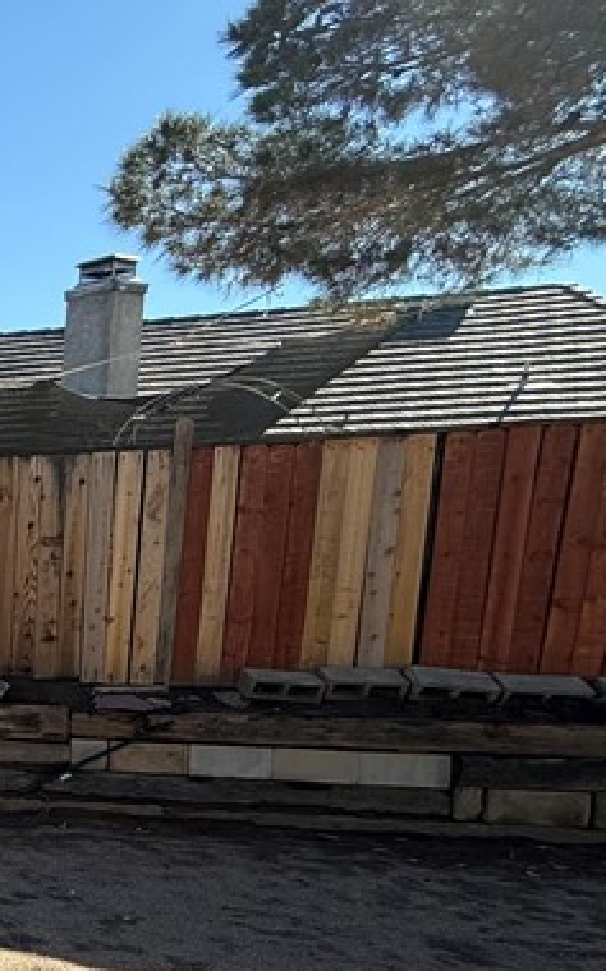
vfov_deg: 47.7
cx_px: -644
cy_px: 715
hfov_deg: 18.4
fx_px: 1059
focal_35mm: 40
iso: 50
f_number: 2.2
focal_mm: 2.22
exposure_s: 1/1001
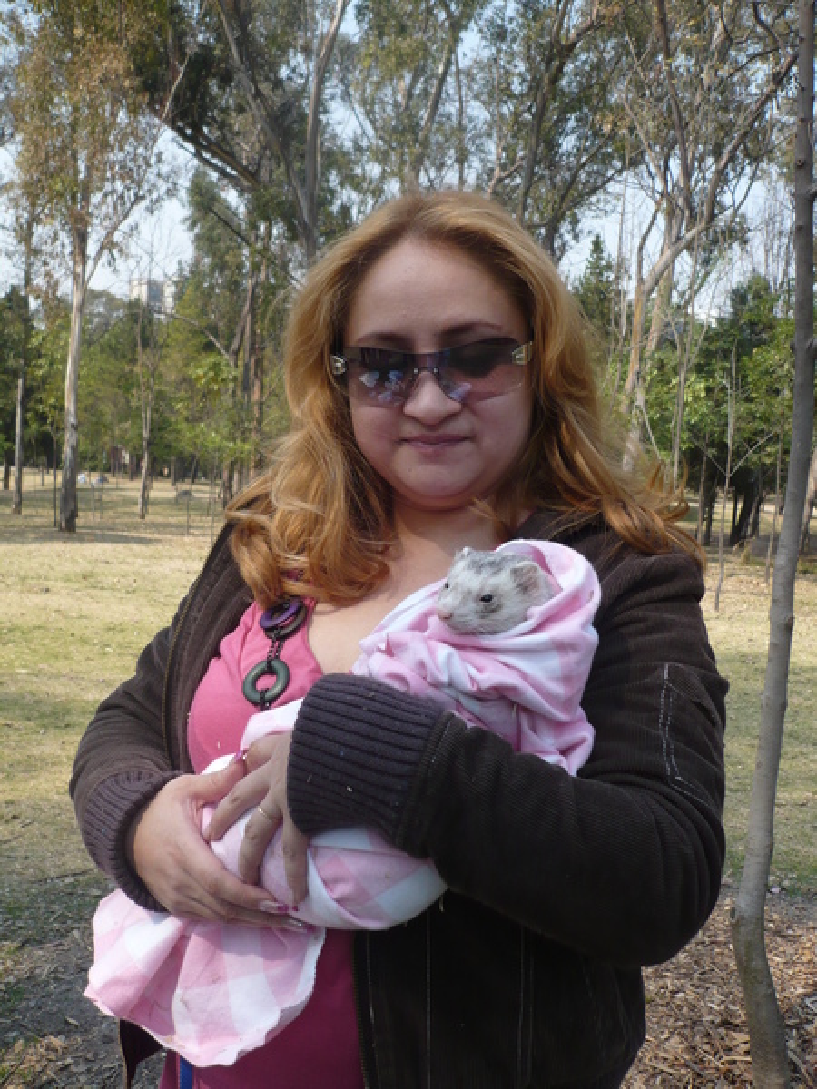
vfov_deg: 52.6
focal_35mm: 35
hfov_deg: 40.7
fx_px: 1101
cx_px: 408
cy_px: 544
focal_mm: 5.8
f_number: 2.8
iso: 100
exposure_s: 1/640
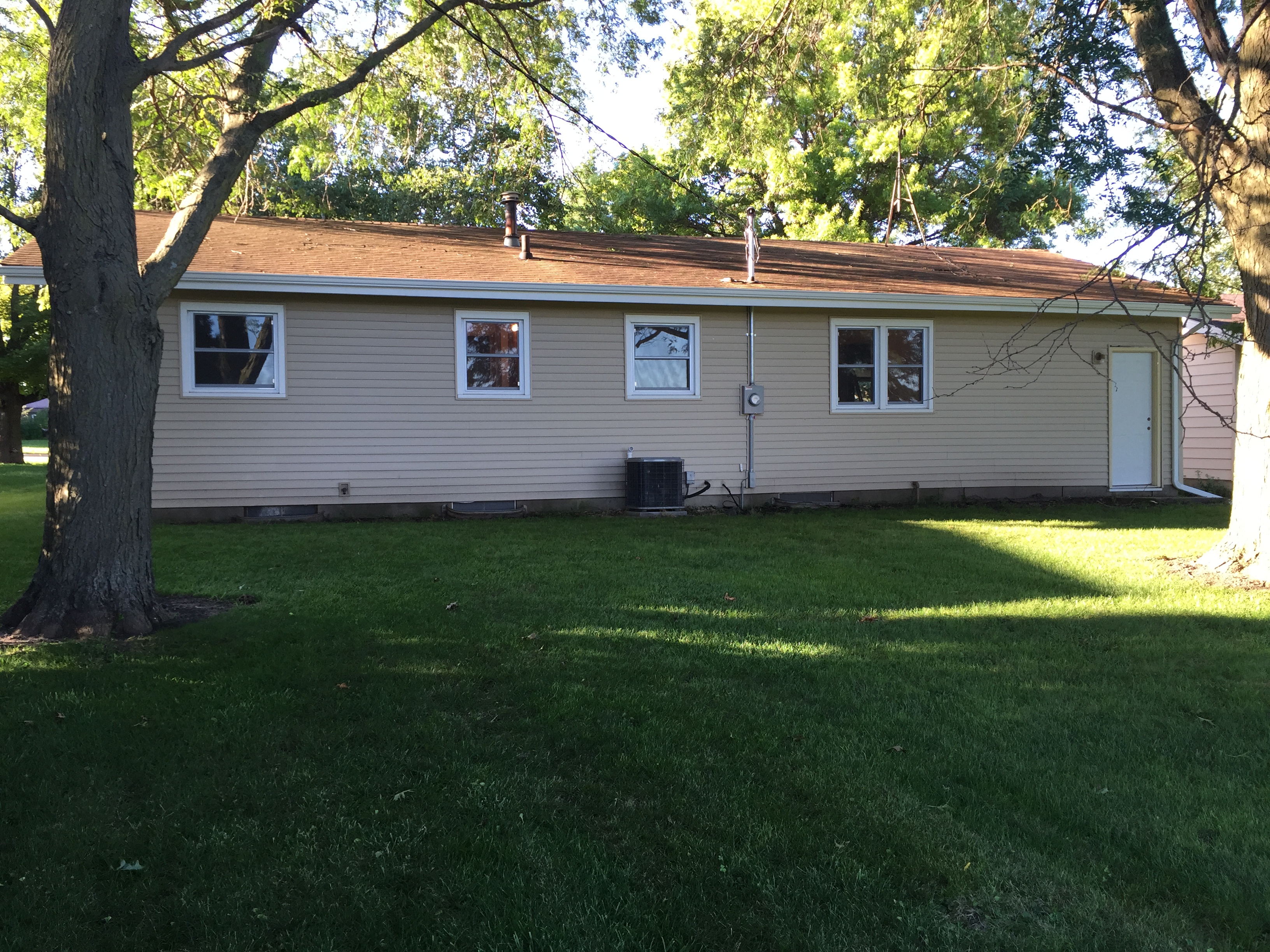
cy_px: 476
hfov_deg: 61.7
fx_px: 1064
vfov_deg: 48.2
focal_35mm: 29
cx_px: 635
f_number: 2.2
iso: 50
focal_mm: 4.15
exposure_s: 1/120
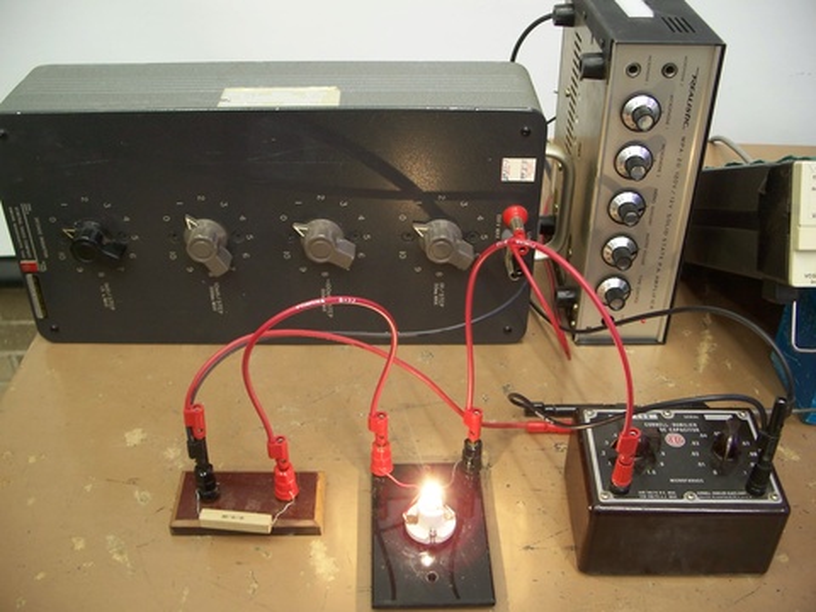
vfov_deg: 38.7
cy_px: 306
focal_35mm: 37
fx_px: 872
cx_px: 408
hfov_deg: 50.1
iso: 200
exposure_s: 1/20
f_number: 2.8
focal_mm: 7.8
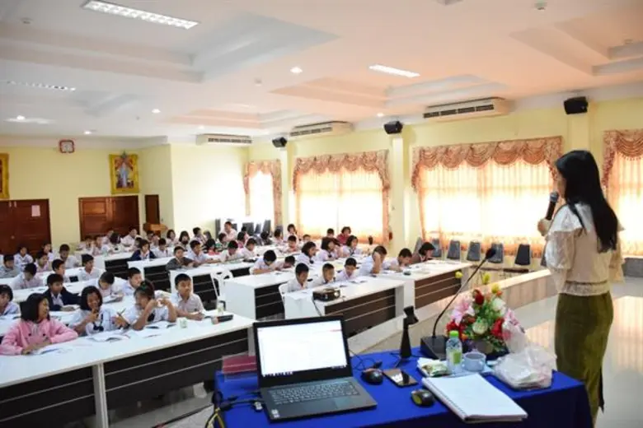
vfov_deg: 47.9
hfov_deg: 67.4
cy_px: 214
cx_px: 322
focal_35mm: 27
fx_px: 482
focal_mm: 18
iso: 3200
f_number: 3.5
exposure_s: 1/250
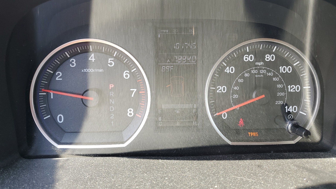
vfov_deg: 40.0
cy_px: 77
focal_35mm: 29
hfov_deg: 66.1
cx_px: 167
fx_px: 258
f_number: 1.5
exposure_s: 1/217
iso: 50
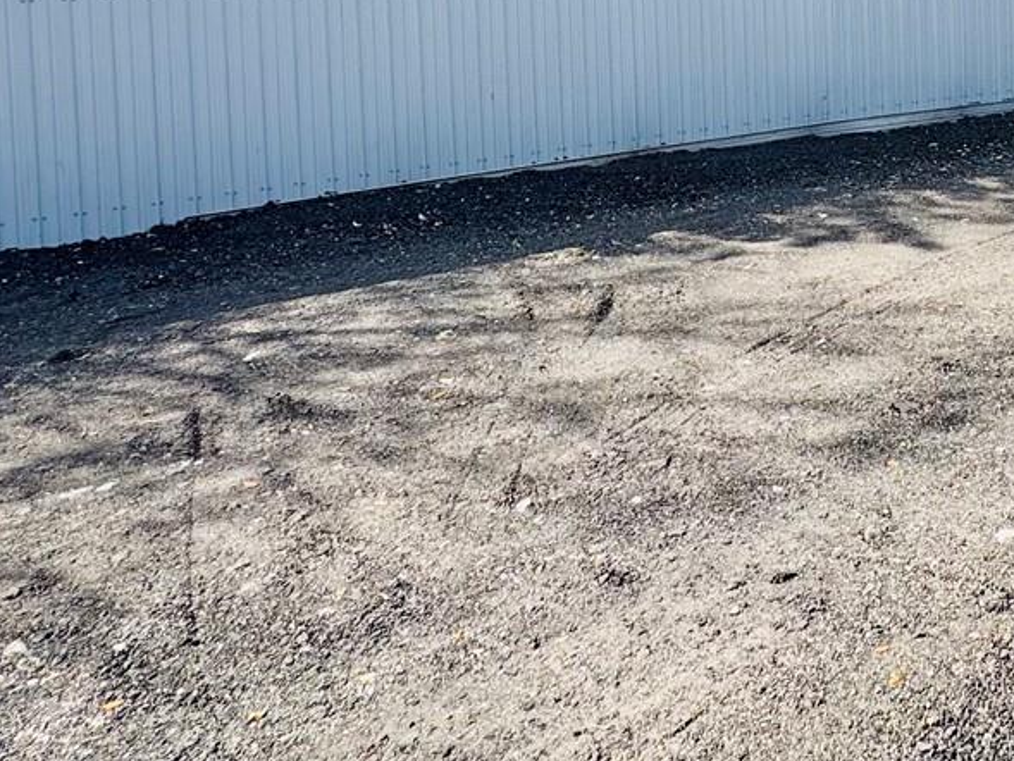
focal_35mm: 38
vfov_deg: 33.5
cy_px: -52
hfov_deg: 44.3
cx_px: 923
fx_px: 1113
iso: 50
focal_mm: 2.22
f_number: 2.2
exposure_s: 1/993
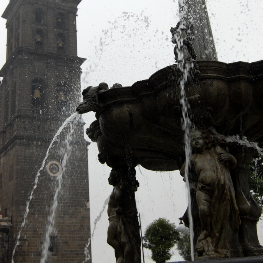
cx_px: 132
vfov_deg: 29.2
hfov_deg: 29.6
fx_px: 499
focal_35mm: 58
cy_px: 73
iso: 200
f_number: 6.3
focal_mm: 30
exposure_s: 1/160
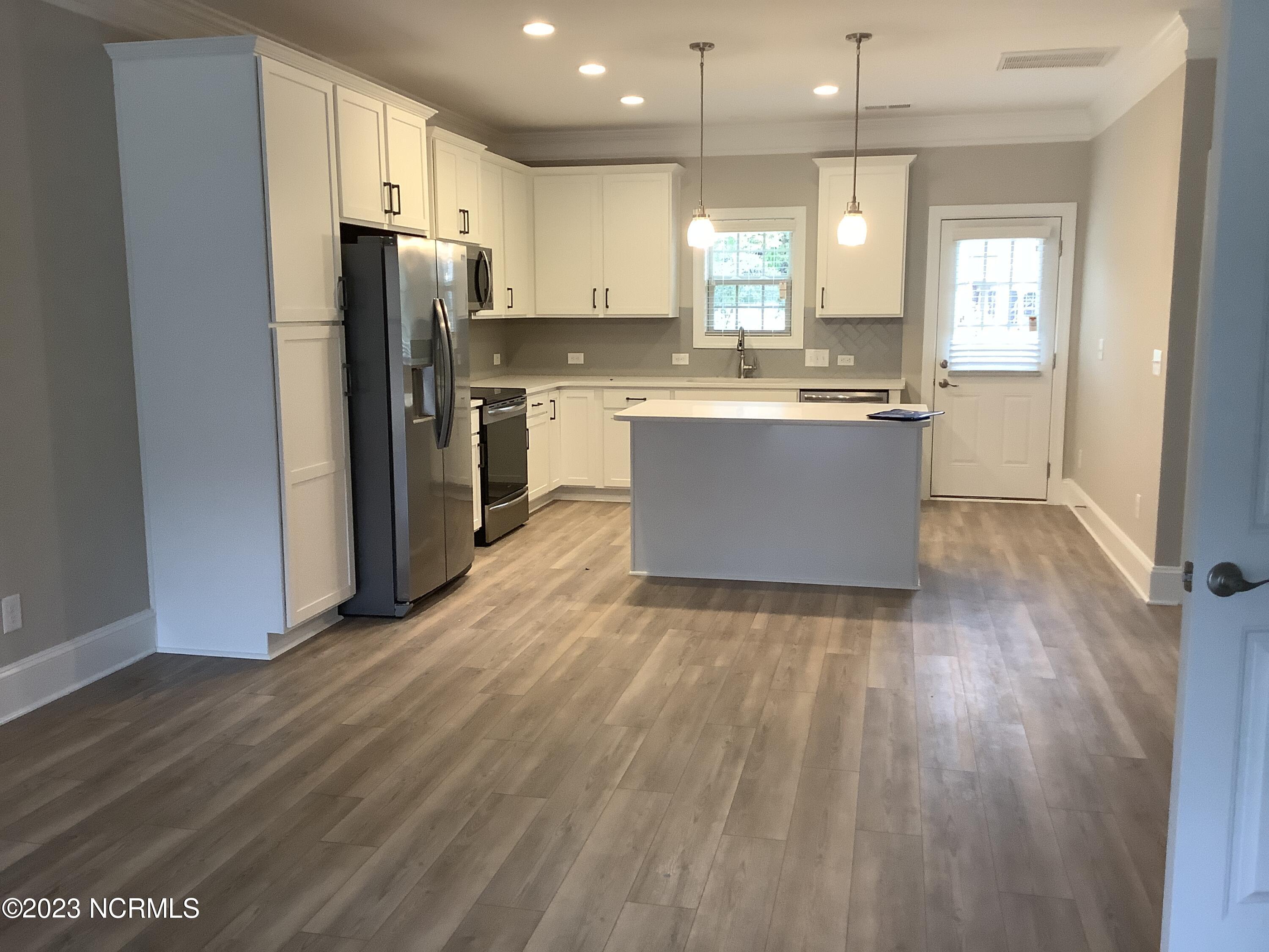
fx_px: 1136
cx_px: 634
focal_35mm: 31
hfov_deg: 58.4
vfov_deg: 45.4
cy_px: 476
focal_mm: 3.3
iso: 160
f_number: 2.4
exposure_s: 1/50
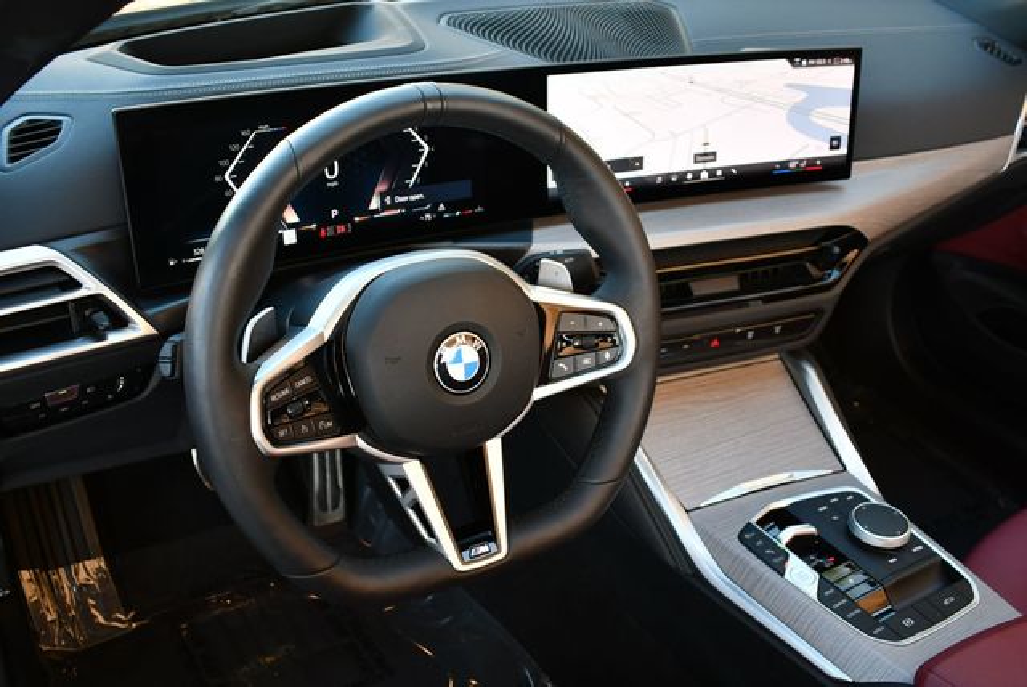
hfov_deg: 53.1
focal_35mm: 36
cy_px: 344
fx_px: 1028
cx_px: 514
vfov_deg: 36.9
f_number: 3.5
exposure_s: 1/250
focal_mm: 18
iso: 500
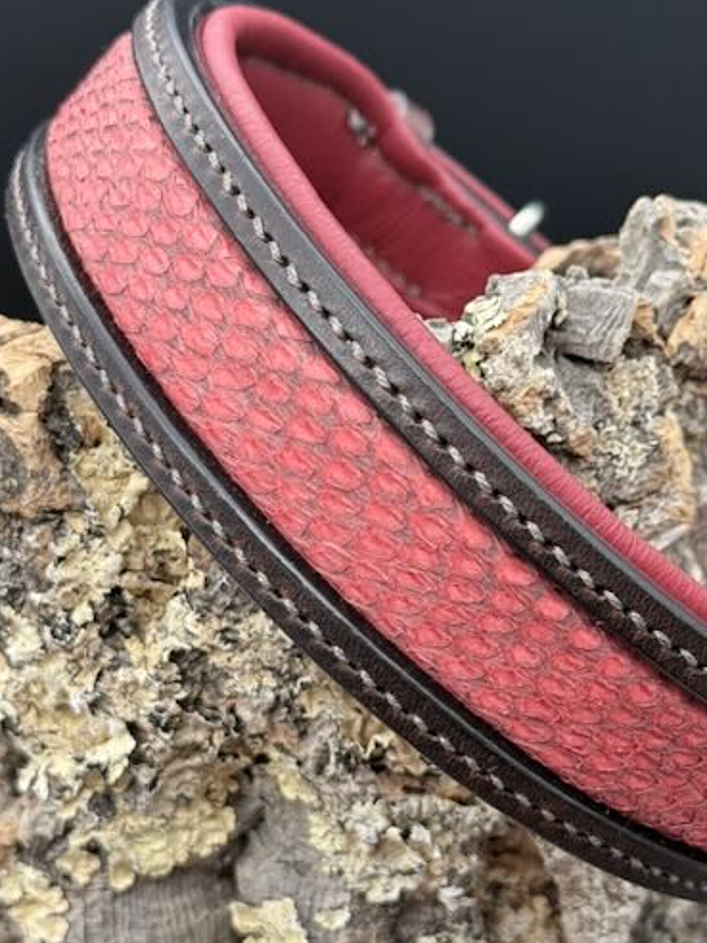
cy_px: 539
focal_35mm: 78
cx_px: 460
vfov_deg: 25.0
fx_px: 2124
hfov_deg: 18.9
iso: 80
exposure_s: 1/121
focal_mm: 6.76
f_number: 1.78
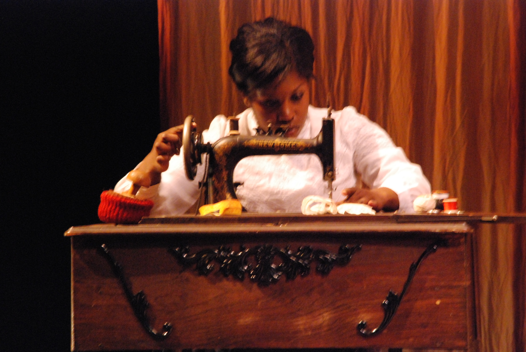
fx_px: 2962
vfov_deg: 6.8
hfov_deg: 10.1
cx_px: 263
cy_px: 176
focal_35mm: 202
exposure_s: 1/13
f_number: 13
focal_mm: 135
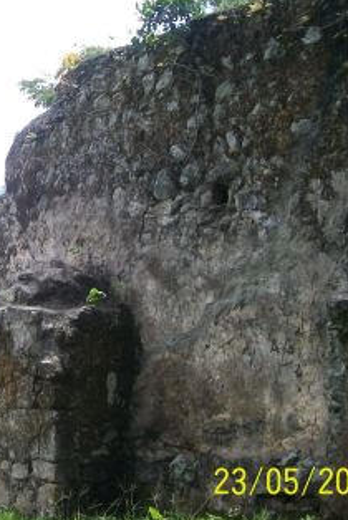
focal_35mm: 61
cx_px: 5
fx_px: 882
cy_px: 235
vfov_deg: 32.8
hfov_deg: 21.6
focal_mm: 6
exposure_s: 1/500
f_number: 2.7
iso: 80
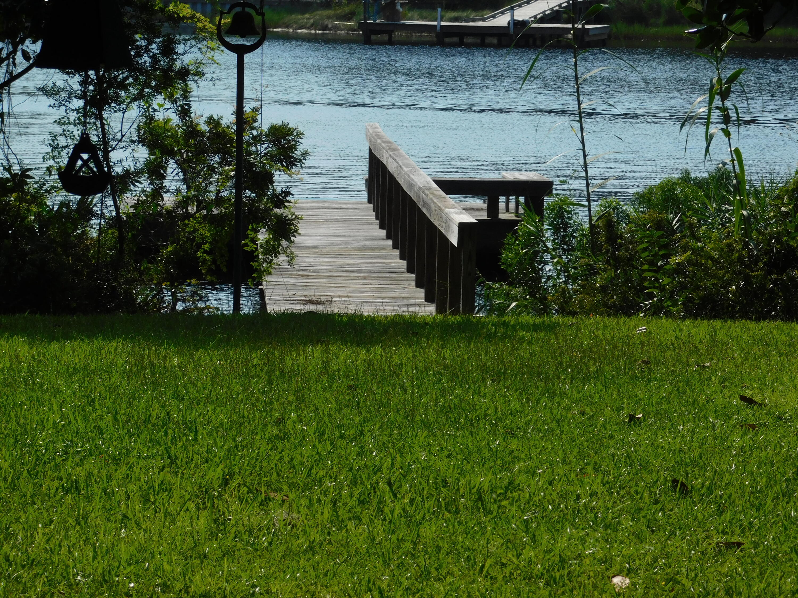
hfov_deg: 11.6
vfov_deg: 8.7
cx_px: 399
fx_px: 3919
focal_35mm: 170
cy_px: 299
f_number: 5.3
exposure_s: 1/1000
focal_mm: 30.1
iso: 125
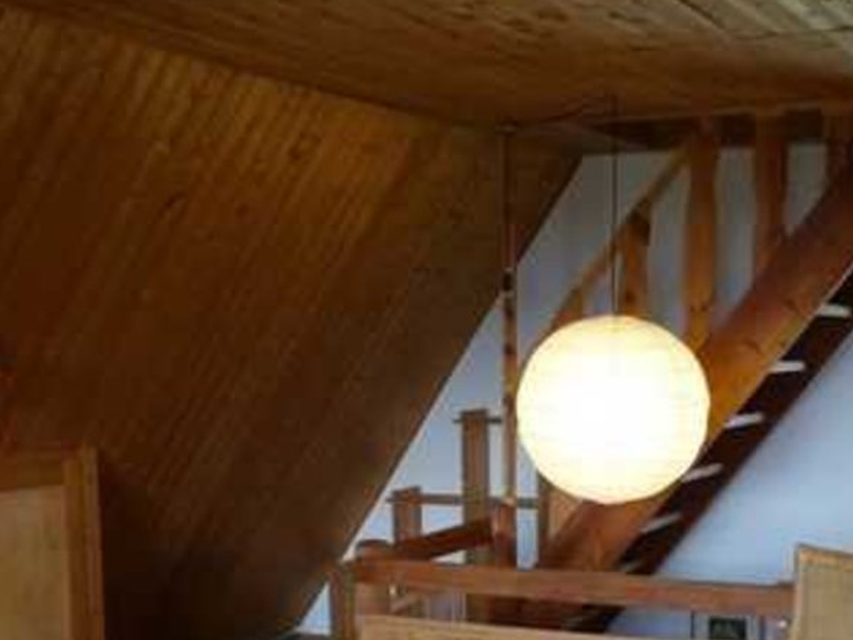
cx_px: 582
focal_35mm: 55
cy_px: 529
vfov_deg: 26.0
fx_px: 1356
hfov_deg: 34.5
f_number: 2.8
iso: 400
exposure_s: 1/30
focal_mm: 4.7
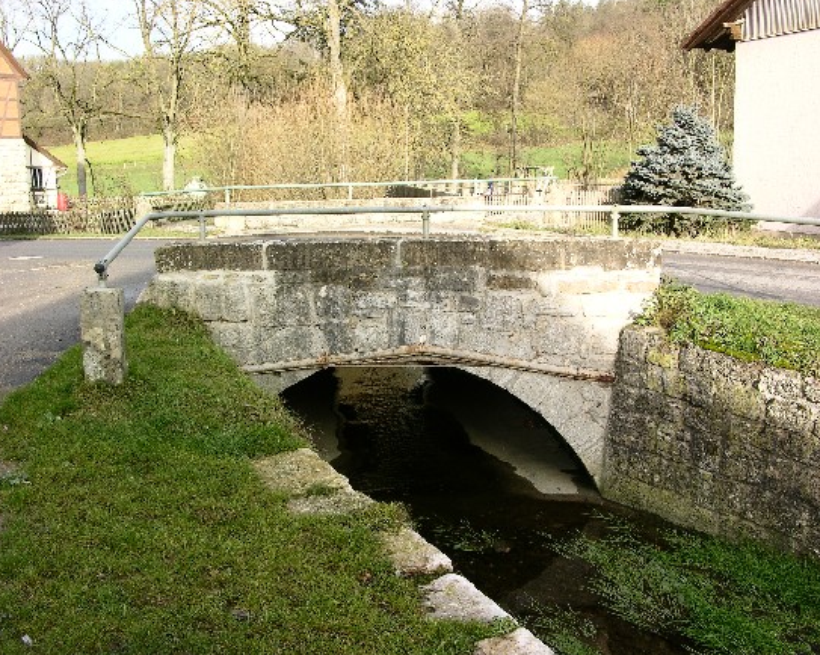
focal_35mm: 38
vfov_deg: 39.1
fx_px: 922
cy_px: 328
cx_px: 398
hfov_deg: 47.9
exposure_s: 1/68.7
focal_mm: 9.2
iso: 50
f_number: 5.7
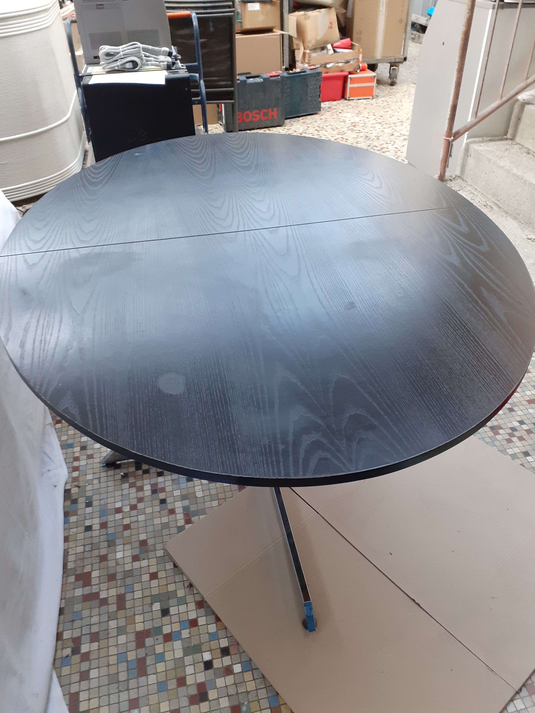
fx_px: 556
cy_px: 356
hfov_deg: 51.4
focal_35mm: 27
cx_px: 268
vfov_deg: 65.3
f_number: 1.9
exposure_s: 1/25
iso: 200
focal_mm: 3.6
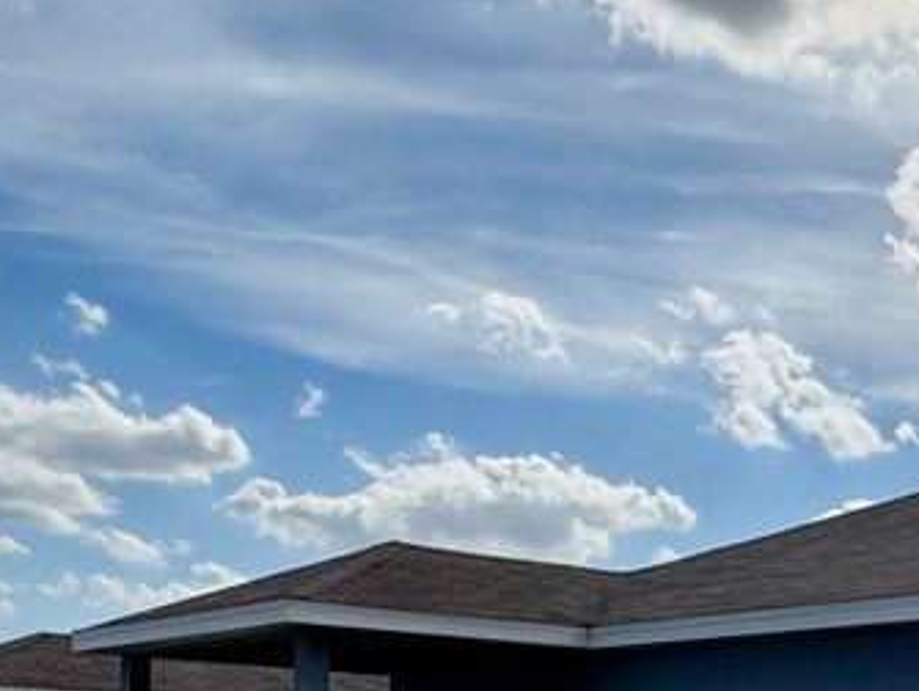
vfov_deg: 20.7
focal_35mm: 67
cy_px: 804
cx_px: 784
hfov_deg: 28.1
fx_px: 1780
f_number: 2.2
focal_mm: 2.22
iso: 40
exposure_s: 1/3906
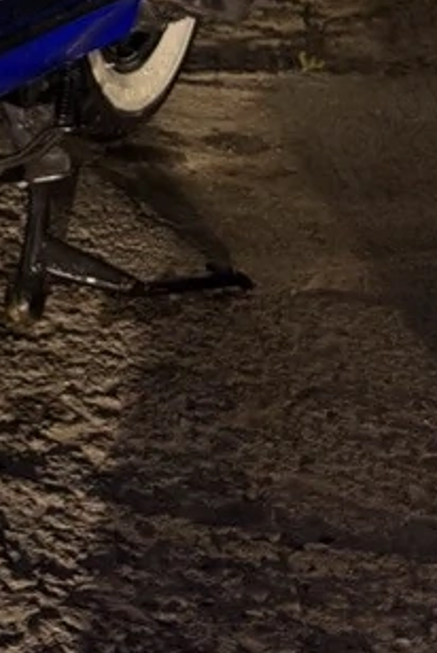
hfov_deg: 11.5
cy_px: -460
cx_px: -416
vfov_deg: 16.4
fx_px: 1962
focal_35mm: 108
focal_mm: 6.76
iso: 400
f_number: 1.78
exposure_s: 1/50
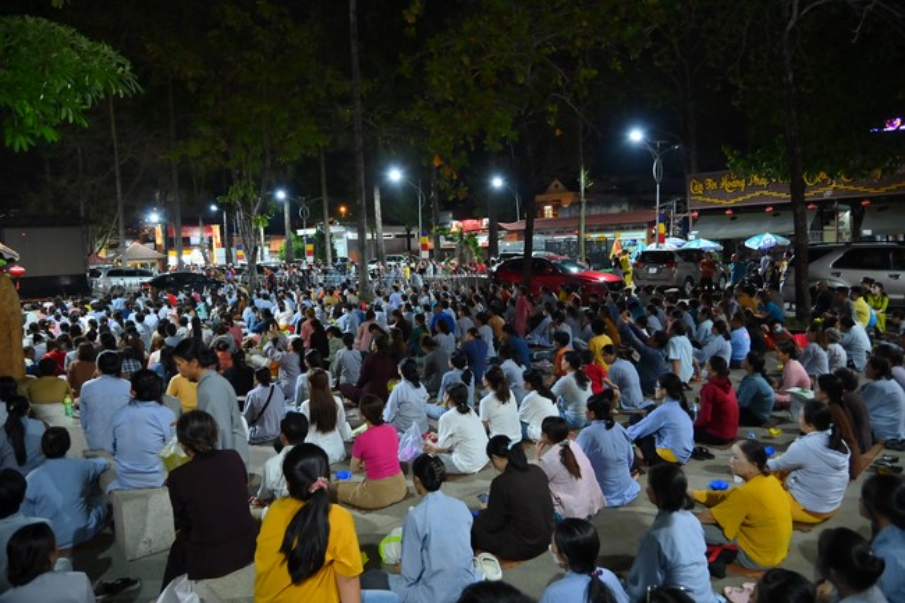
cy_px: 302
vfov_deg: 53.1
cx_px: 452
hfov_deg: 73.8
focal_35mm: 24
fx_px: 603
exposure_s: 1/60
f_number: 4.5
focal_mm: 24
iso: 2500
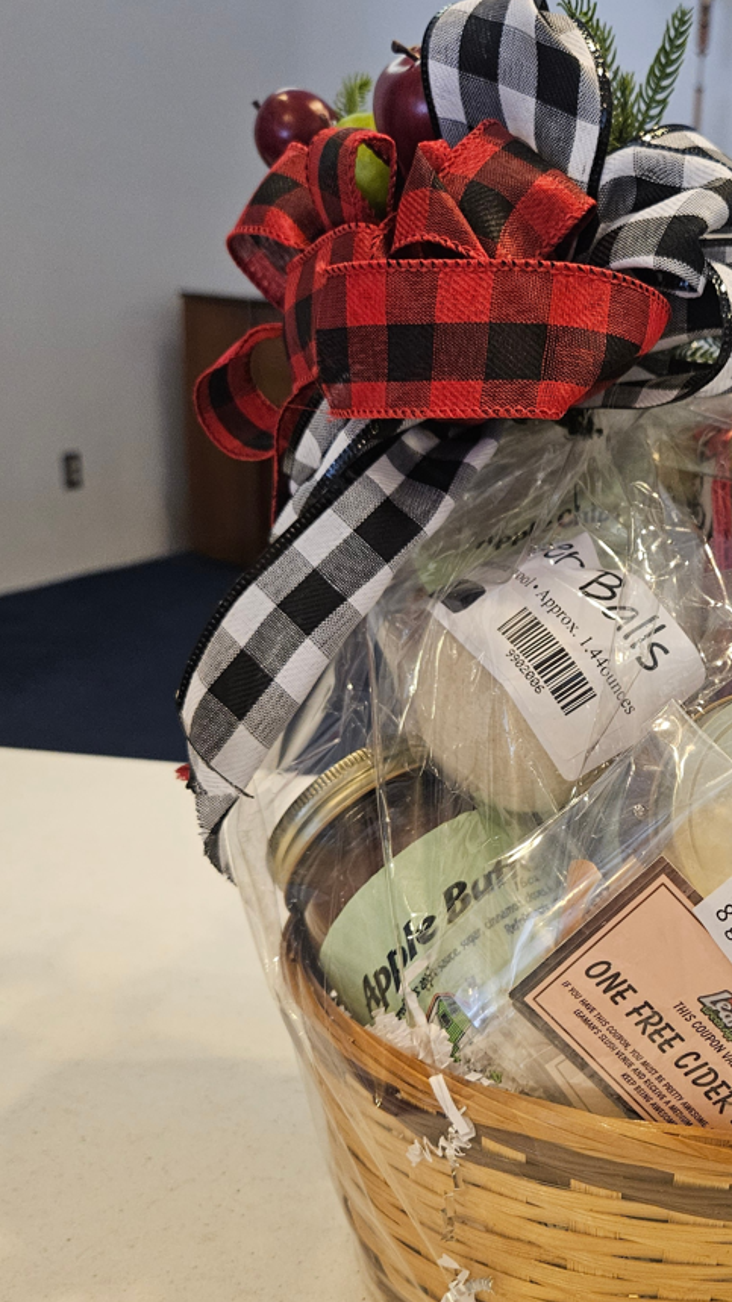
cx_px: 647
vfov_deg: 56.5
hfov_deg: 32.2
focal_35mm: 35
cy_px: 734
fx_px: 1208
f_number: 1.8
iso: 640
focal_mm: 5.4
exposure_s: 1/120
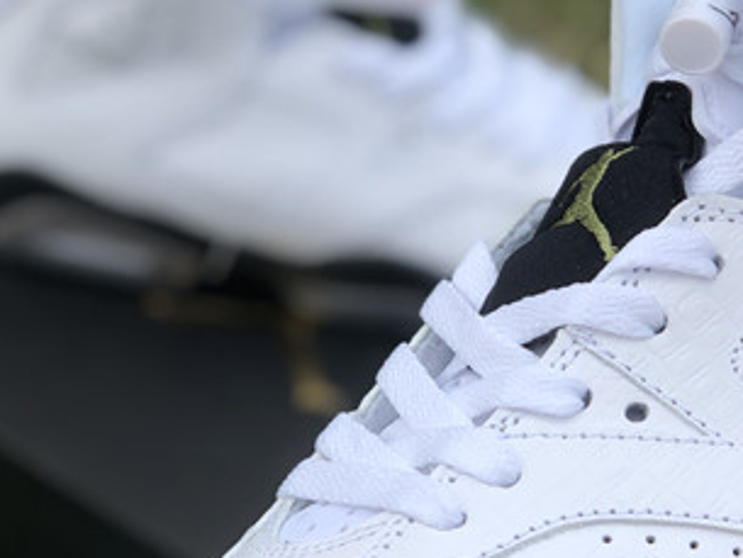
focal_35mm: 126
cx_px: 502
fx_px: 2706
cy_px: 372
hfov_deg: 15.6
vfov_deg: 11.8
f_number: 2.4
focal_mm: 6
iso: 16
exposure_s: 1/500
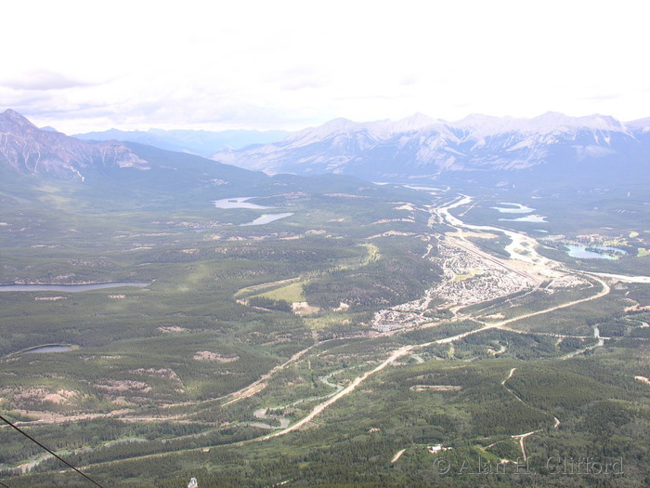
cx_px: 325
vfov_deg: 40.7
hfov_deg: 52.6
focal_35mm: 35
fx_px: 657
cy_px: 244
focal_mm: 8.9
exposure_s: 1/84
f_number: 7.1
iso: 50
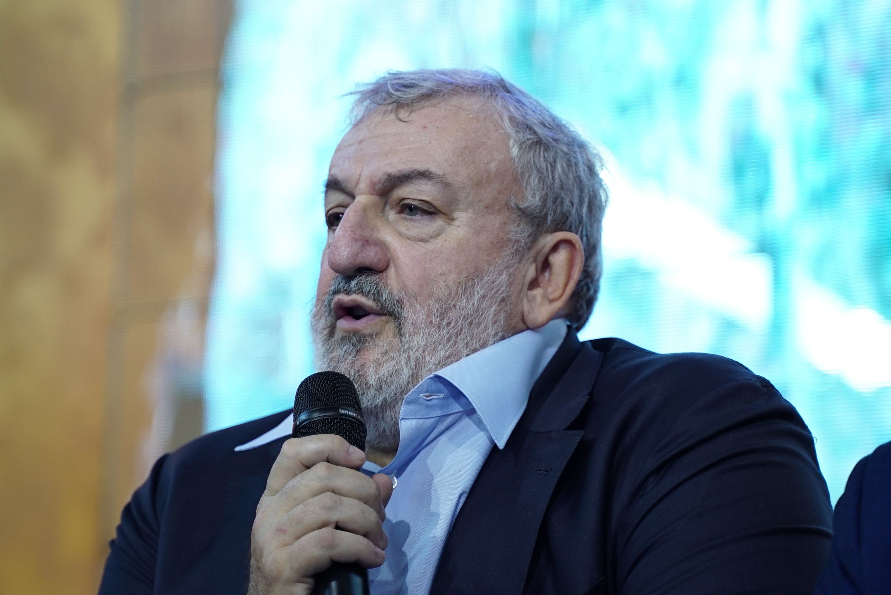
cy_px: 298
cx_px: 446
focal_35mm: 112
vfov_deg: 12.2
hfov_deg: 18.3
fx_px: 2773
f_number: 2.8
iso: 640
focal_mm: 75
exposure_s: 1/200
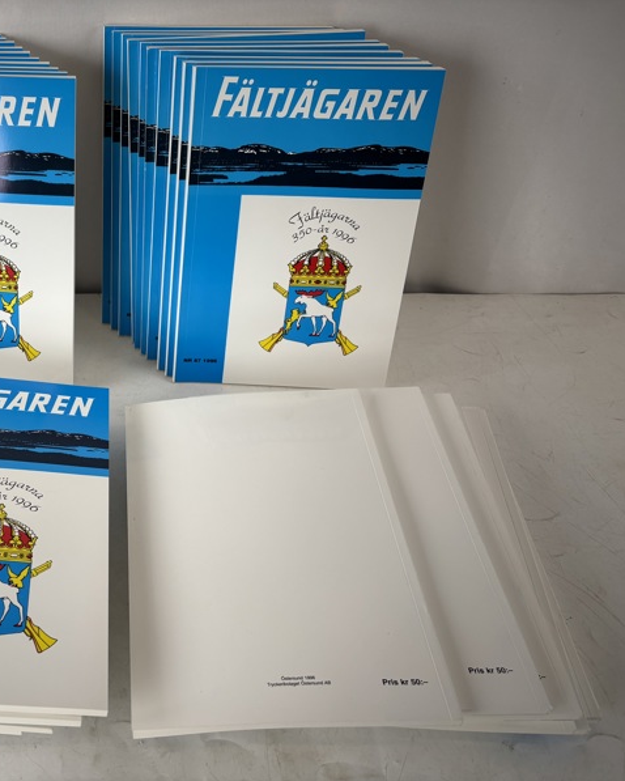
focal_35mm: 34
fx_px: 786
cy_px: 391
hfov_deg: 41.1
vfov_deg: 52.8
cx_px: 106
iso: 40
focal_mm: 5.96
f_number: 1.6
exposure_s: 1/188
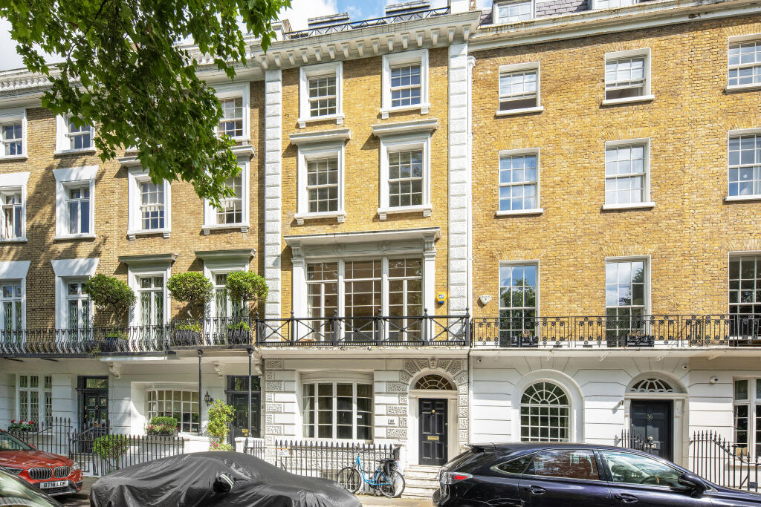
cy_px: 254
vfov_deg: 85.4
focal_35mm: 13
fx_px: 275
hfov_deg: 108.3
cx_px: 380
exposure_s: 1/500
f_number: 8
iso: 400
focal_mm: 13
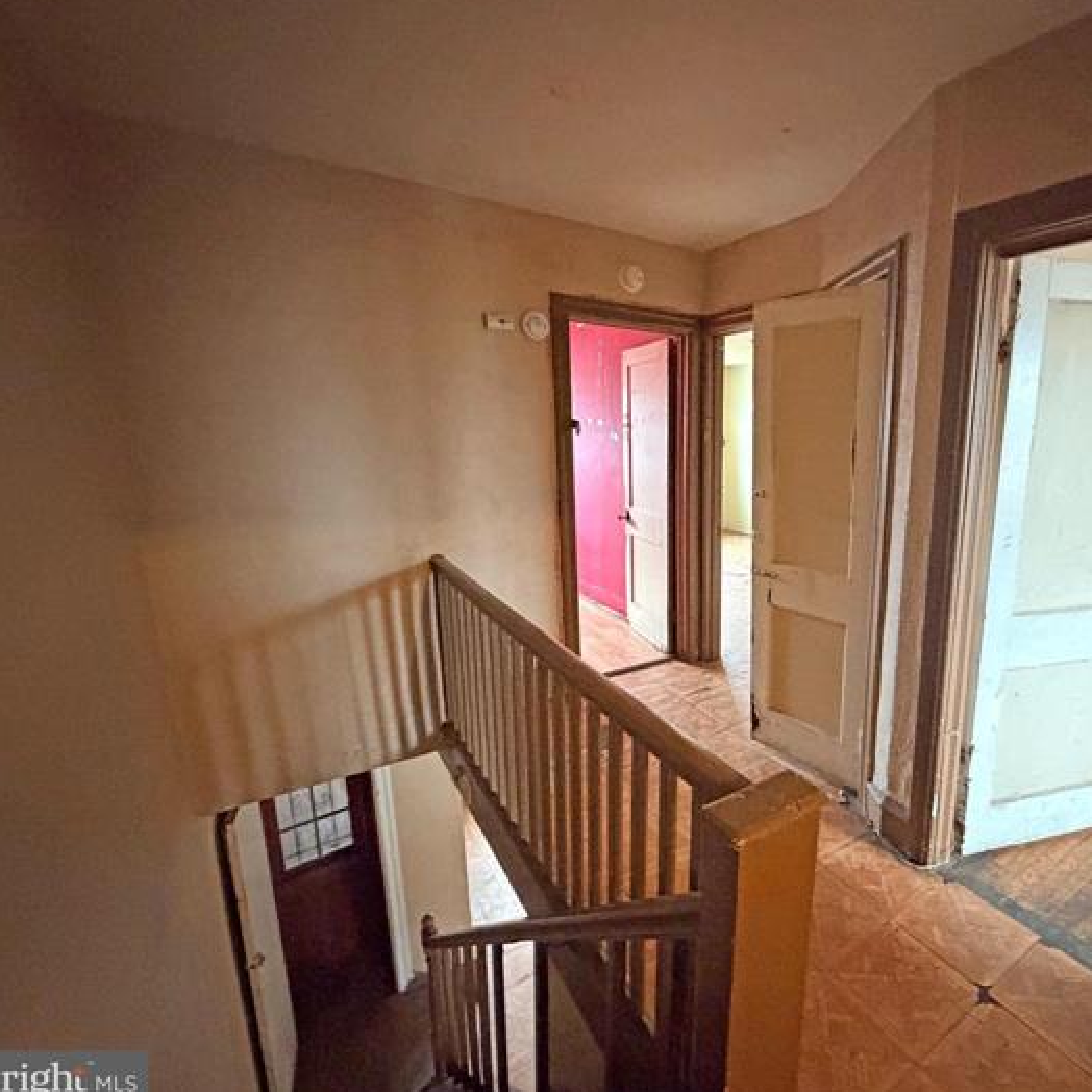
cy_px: 548
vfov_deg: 84.0
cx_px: 715
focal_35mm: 17
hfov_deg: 81.5
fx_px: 607
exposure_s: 1/40
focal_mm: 2.22
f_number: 2.2
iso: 1000
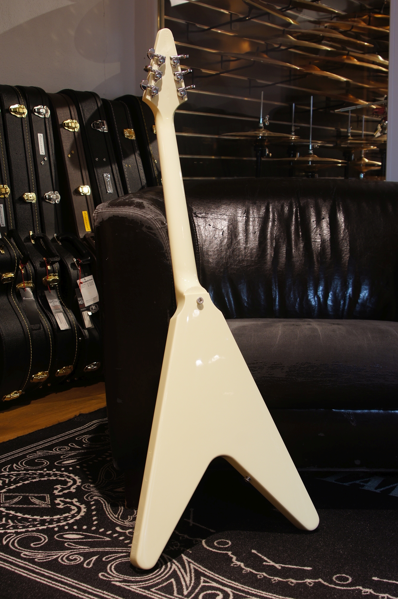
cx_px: 199
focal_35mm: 45
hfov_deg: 29.8
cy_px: 300
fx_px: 748
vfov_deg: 43.6
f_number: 7.1
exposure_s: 1/5
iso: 100
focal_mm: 30
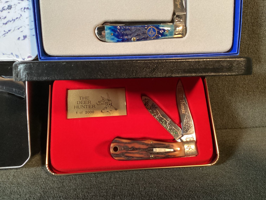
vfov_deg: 45.4
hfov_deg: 58.3
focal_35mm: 31
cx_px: 133
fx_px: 238
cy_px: 100
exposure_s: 1/60
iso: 400
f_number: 2.4
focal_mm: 3.3
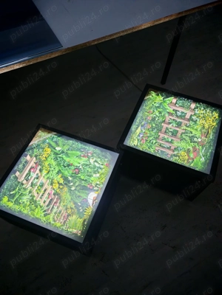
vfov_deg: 65.3
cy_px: 148
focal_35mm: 27
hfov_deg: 51.4
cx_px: 111
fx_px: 231
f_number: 1.9
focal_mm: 6.67
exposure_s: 1/21
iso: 800
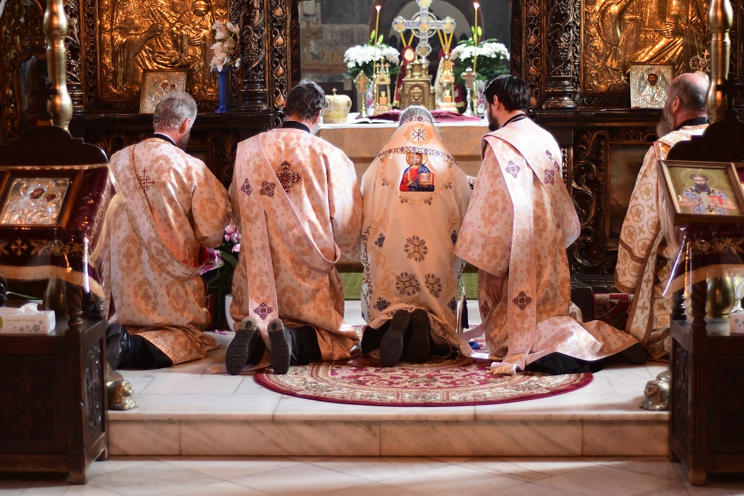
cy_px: 248
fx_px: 1550
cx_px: 372
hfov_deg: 27.0
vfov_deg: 18.2
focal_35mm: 75
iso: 2000
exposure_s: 1/100
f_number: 1.8
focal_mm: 50
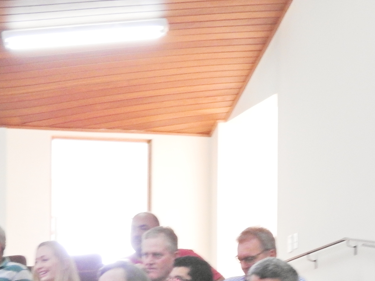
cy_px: 323
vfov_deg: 5.5
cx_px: 403
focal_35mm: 270
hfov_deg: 7.3
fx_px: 2926
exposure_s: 1/20
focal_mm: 20.6
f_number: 5
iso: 400
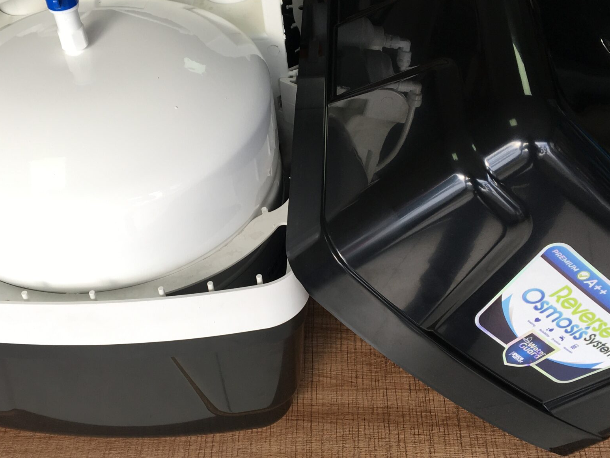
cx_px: 273
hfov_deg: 39.6
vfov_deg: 30.2
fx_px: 846
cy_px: 200
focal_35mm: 48
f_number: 2.2
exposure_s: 1/100
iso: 25
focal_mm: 4.15
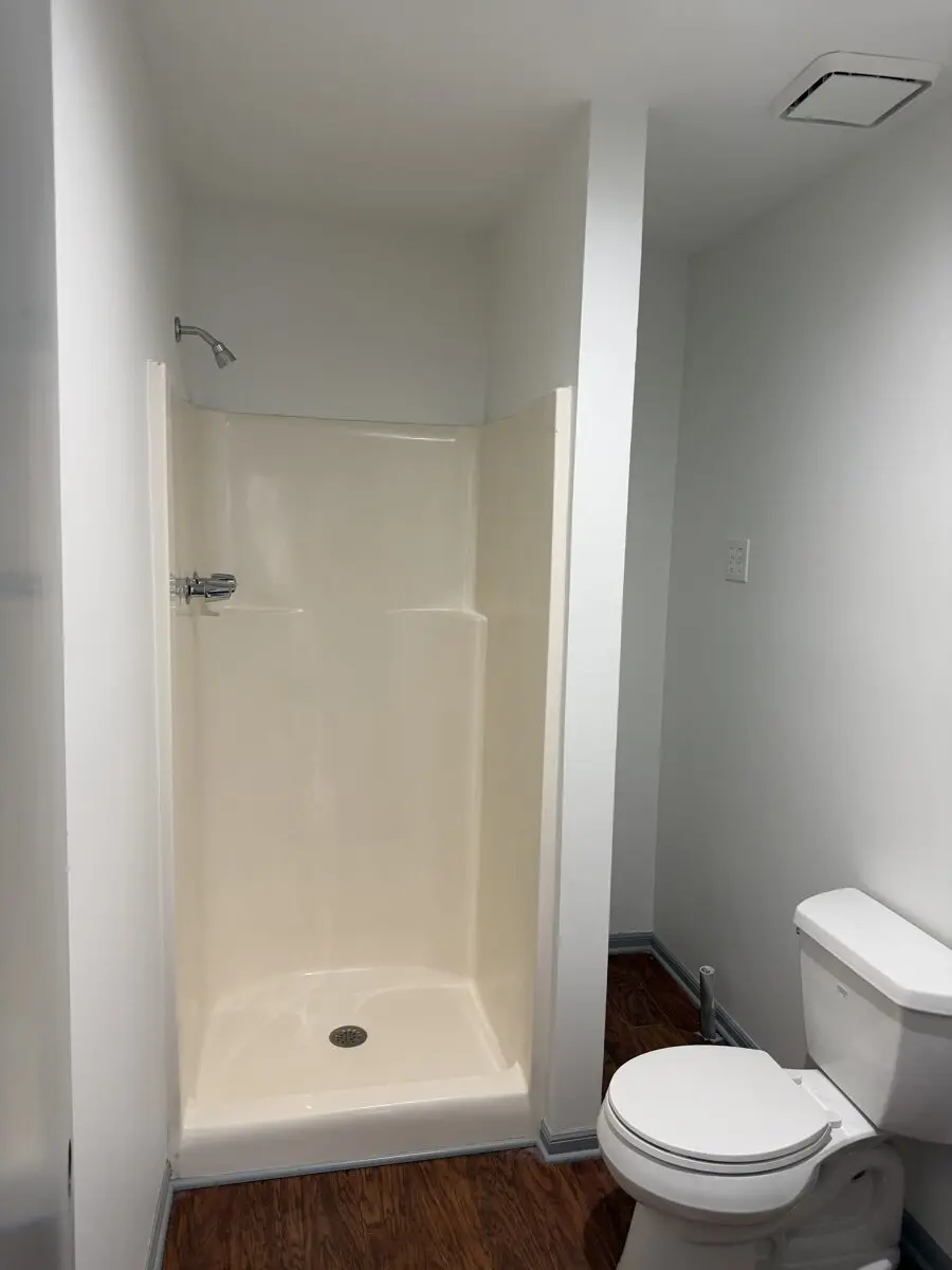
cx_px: 476
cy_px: 635
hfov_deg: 56.8
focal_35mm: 24
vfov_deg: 71.6
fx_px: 880
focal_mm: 6.76
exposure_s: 1/120
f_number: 1.78
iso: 200
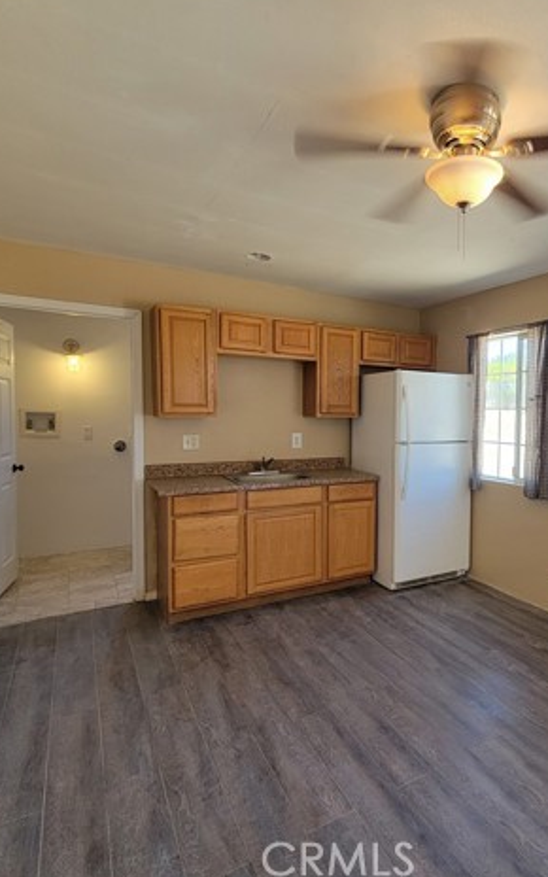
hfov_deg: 58.3
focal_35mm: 19
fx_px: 454
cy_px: 433
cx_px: 425
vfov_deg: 88.0
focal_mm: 2.2
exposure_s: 1/60
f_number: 2.2
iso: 100
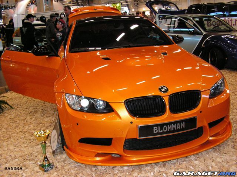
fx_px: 246
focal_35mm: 36
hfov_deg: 51.4
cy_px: 88
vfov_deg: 39.7
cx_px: 118
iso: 160
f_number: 3.2
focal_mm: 6
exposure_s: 1/40
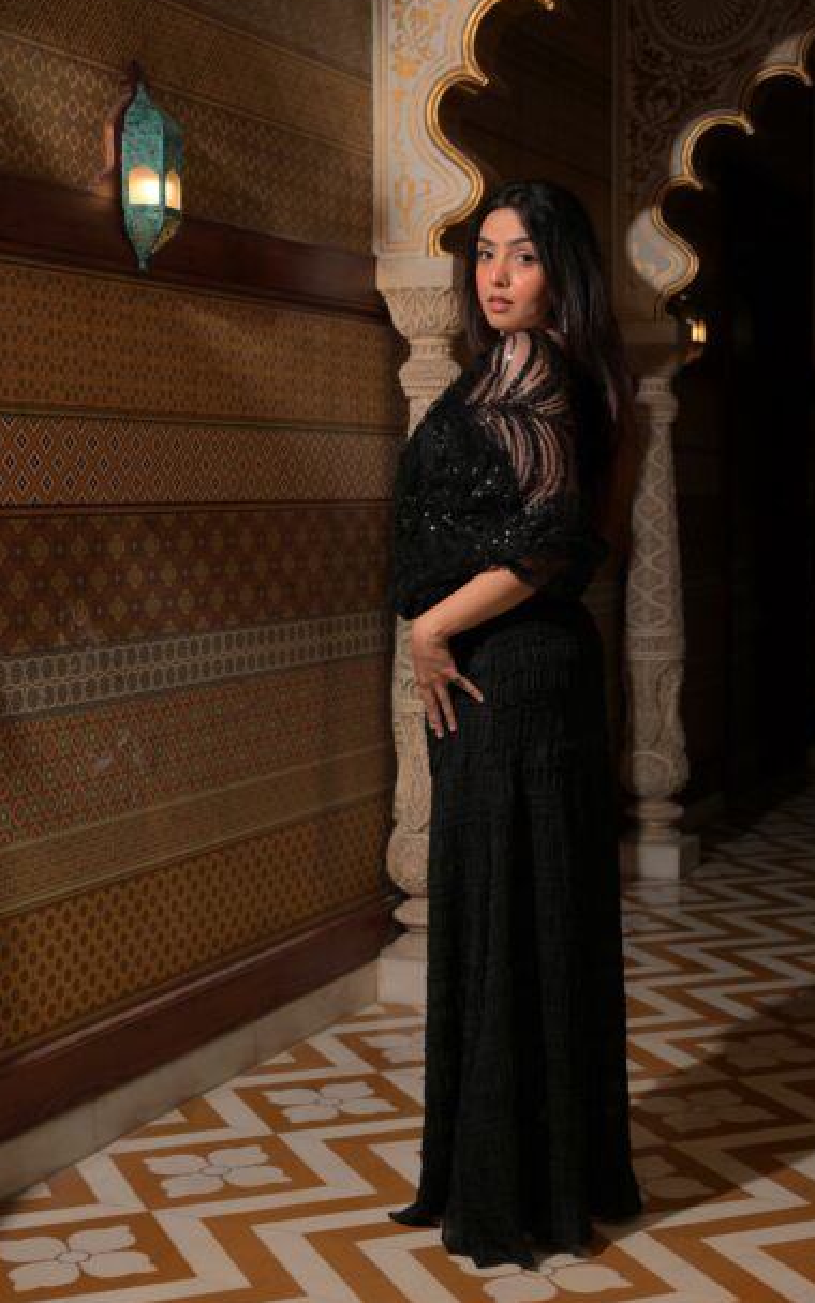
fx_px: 1990
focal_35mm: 56
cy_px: 649
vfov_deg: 36.3
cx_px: 460
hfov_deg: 23.1
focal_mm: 50
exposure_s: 1/200
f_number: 5.6
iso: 200
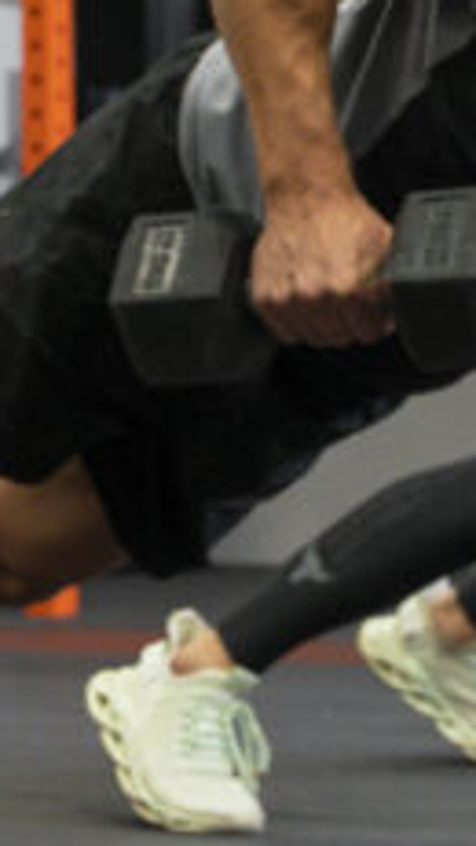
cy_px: 240
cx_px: -73
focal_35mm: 155
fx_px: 3473
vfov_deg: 13.8
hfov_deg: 7.8
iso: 1000
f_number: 4.5
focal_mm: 33.4
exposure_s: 1/100
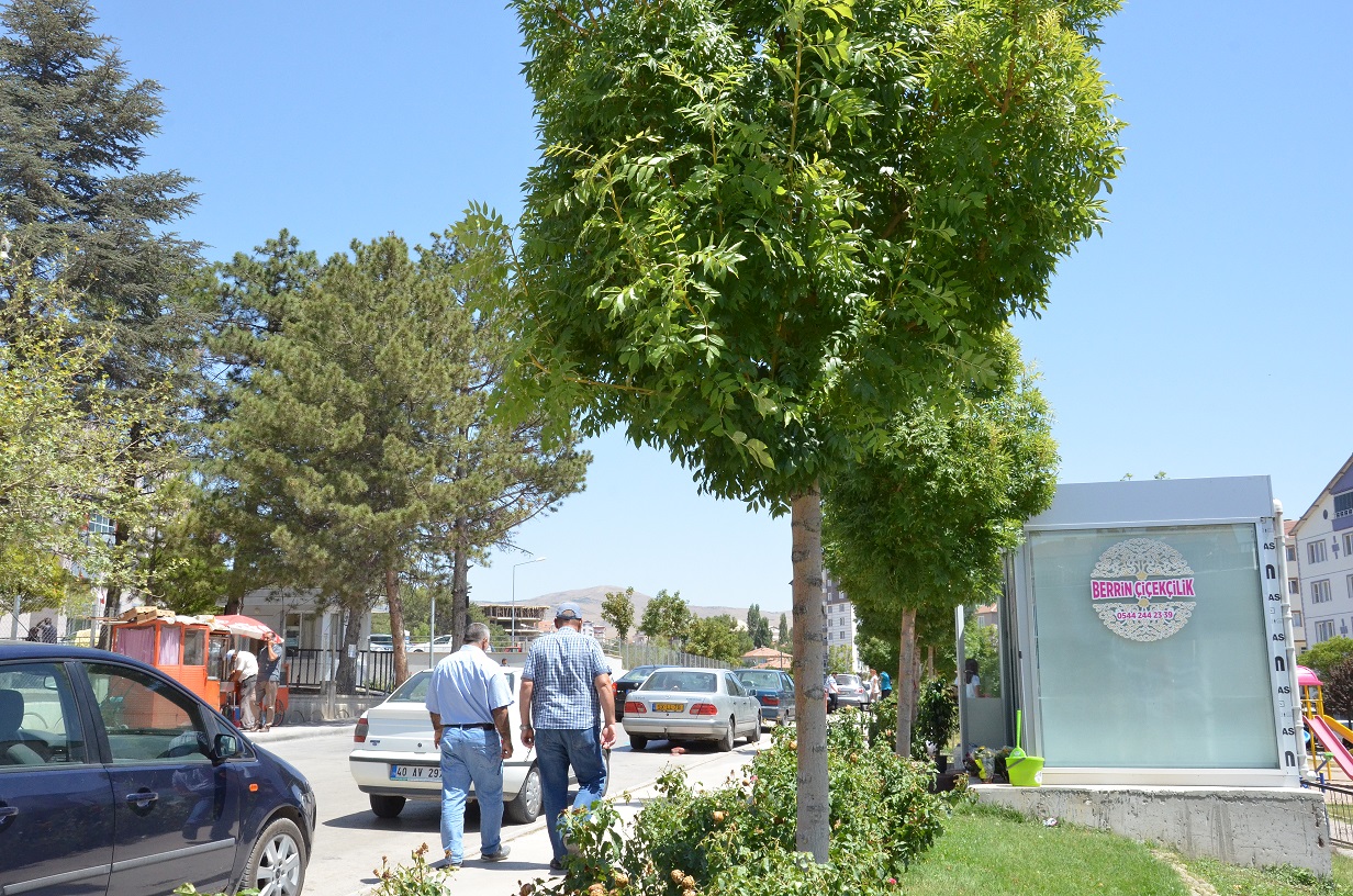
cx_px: 676
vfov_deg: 36.7
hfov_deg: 53.2
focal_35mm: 36
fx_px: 1350
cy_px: 448
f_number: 14
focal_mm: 24
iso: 1600
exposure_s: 1/800
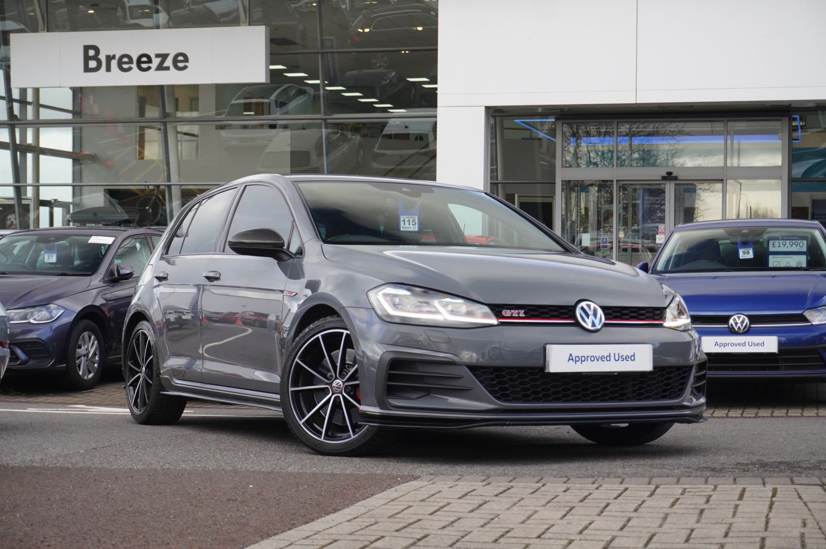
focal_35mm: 64
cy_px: 274
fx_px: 1479
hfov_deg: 31.2
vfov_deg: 21.0
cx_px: 413
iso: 250
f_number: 5.6
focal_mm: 43
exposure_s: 1/160
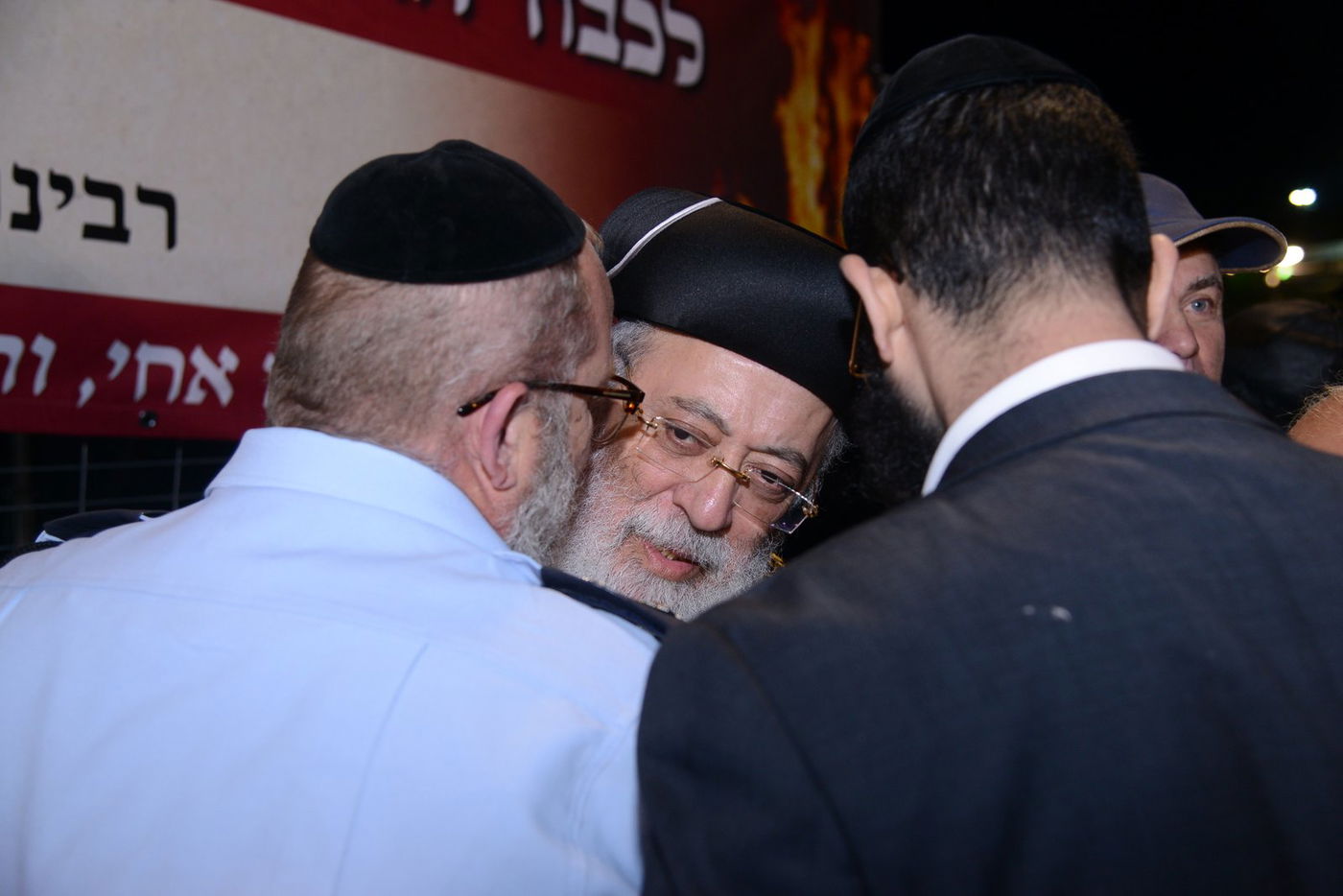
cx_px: 672
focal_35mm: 46
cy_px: 448
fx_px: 1716
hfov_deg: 42.7
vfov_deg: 29.3
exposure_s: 1/125
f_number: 4.5
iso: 1000
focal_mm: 46
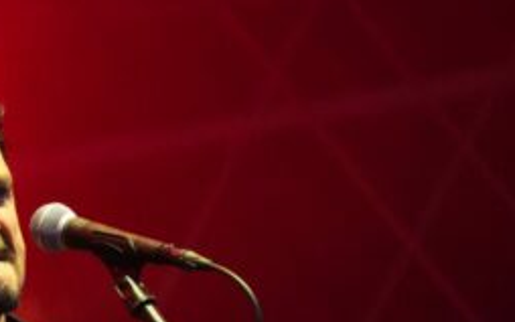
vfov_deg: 1.5
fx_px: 12708
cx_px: -126
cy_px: 373
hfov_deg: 2.3
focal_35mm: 905
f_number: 6.3
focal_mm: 196
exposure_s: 1/250
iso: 6400
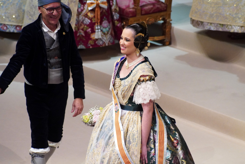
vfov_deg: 4.6
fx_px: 2042
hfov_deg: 6.9
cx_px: 122
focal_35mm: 300
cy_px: 82
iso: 4000
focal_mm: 200
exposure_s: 1/320
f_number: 5.6
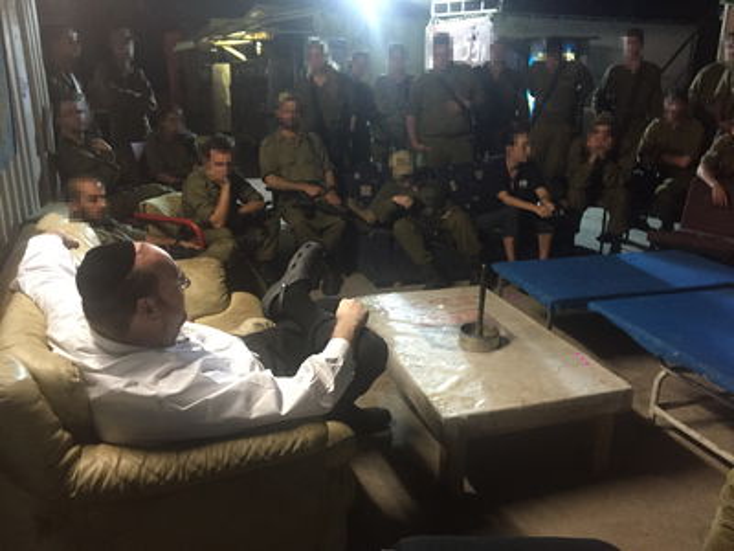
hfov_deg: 61.7
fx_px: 615
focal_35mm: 29
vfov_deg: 48.2
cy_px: 276
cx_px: 367
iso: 250
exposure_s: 1/20
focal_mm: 4.15
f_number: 2.2
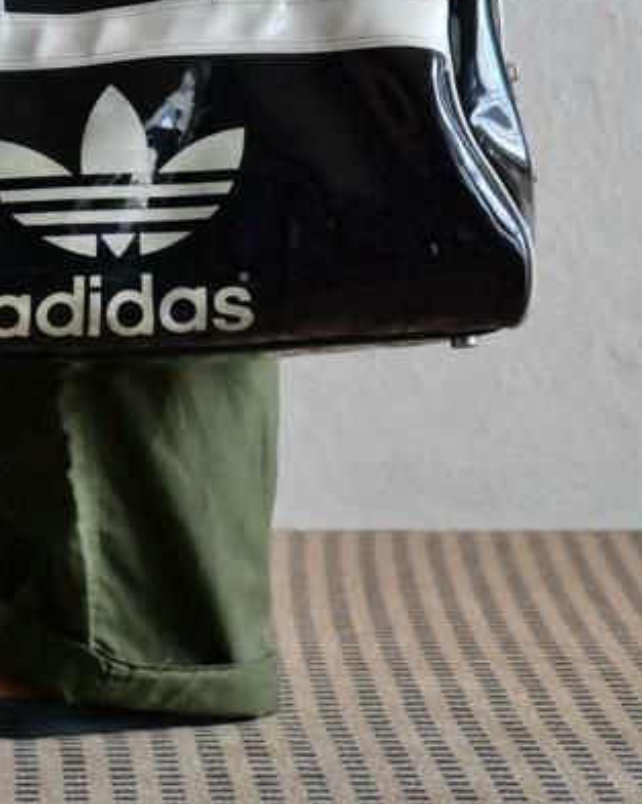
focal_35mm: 187
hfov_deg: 8.2
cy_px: -58
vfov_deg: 10.2
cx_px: 64
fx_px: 4447
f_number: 3.9
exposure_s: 1/100
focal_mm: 44
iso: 1250
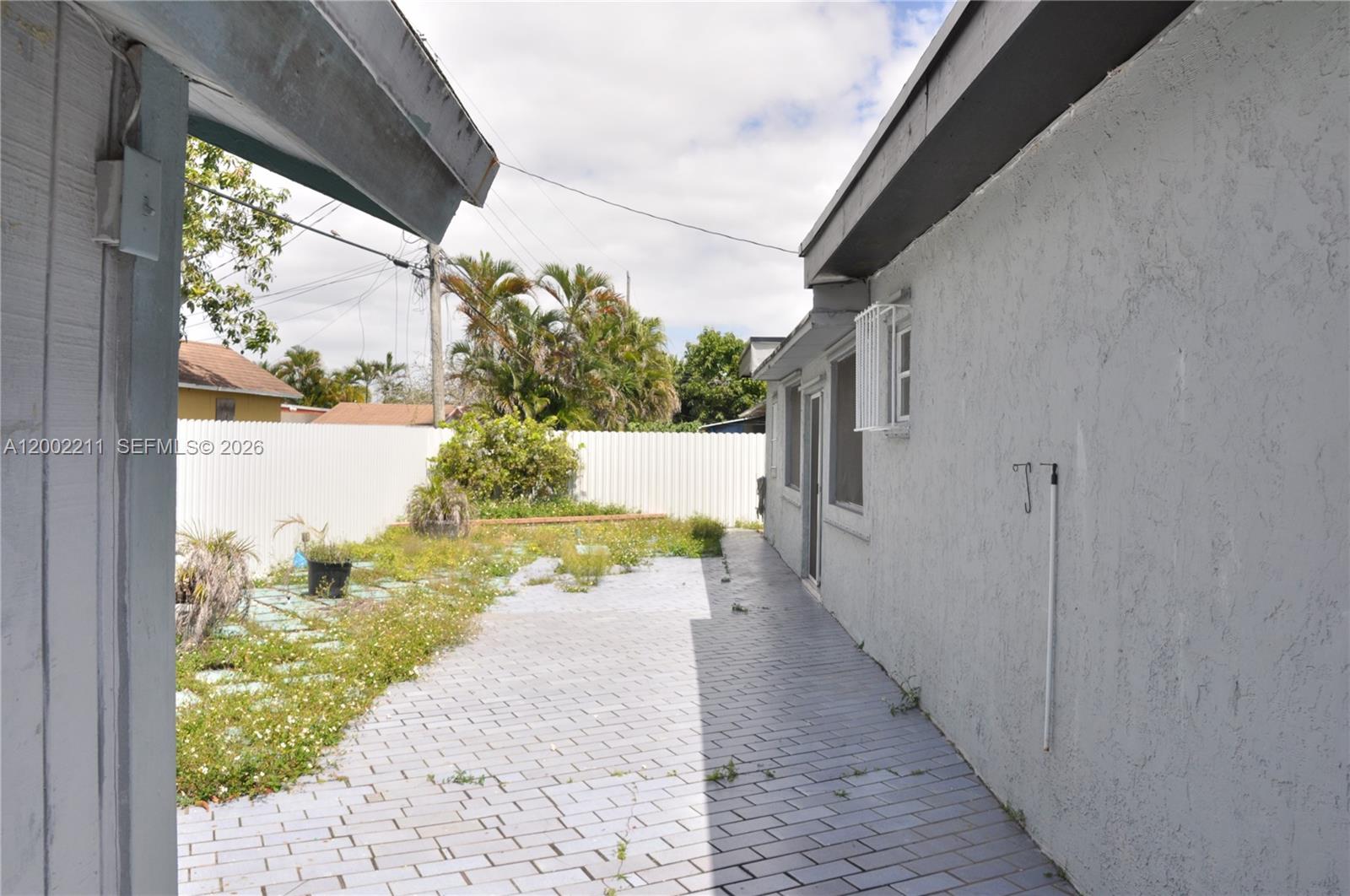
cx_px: 675
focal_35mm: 27
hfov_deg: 67.5
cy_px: 448
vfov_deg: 47.8
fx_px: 1011
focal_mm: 18
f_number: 11
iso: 200
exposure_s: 1/500
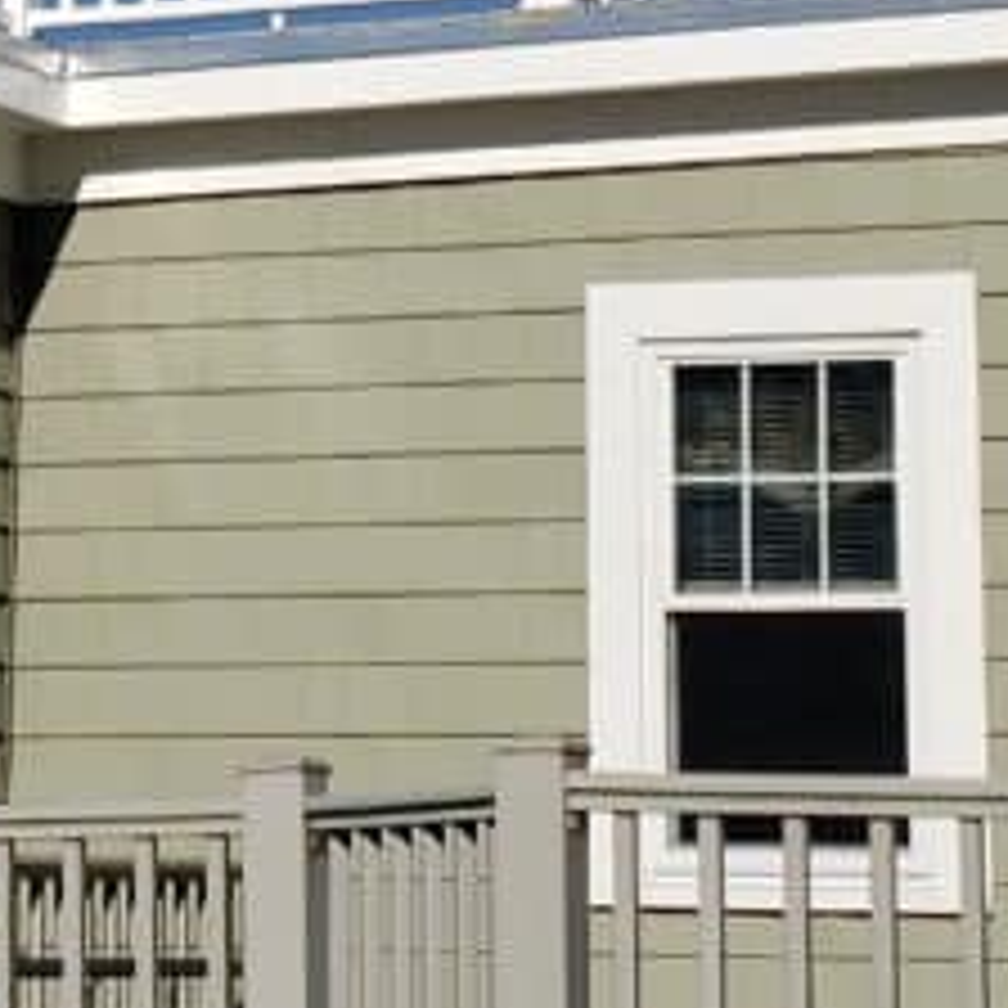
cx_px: 153
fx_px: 3459
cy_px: -288
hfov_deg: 16.4
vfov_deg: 15.8
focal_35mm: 105
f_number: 2.4
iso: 50
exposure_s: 1/3747
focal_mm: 4.3
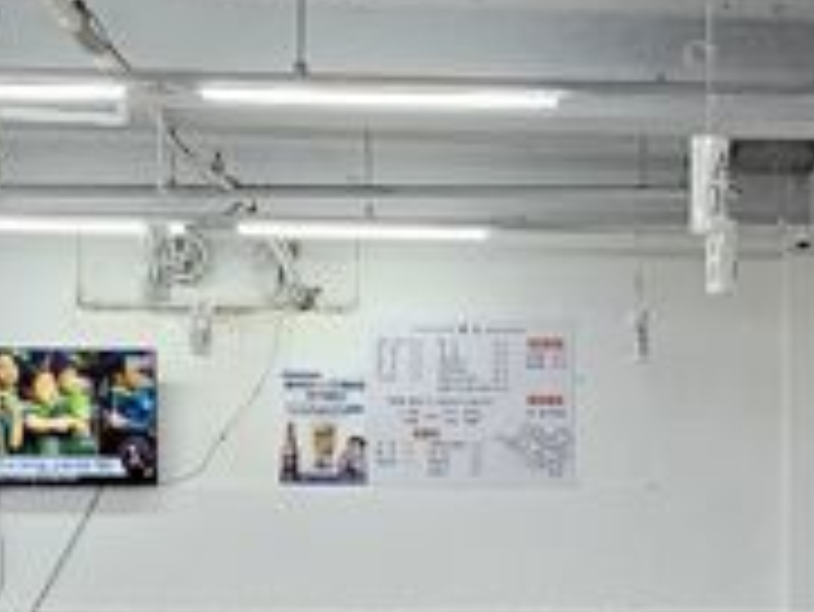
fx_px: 1624
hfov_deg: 27.5
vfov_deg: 21.2
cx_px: 670
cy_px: 441
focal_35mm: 69
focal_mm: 2.2
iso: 200
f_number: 2.2
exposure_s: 1/60
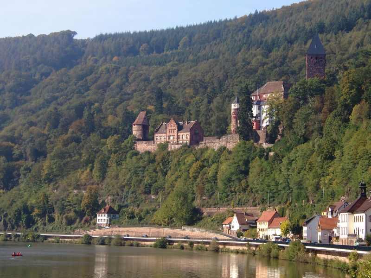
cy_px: 139
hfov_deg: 19.6
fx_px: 1072
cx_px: 186
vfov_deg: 14.8
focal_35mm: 100
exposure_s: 1/365
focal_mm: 20.74
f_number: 4
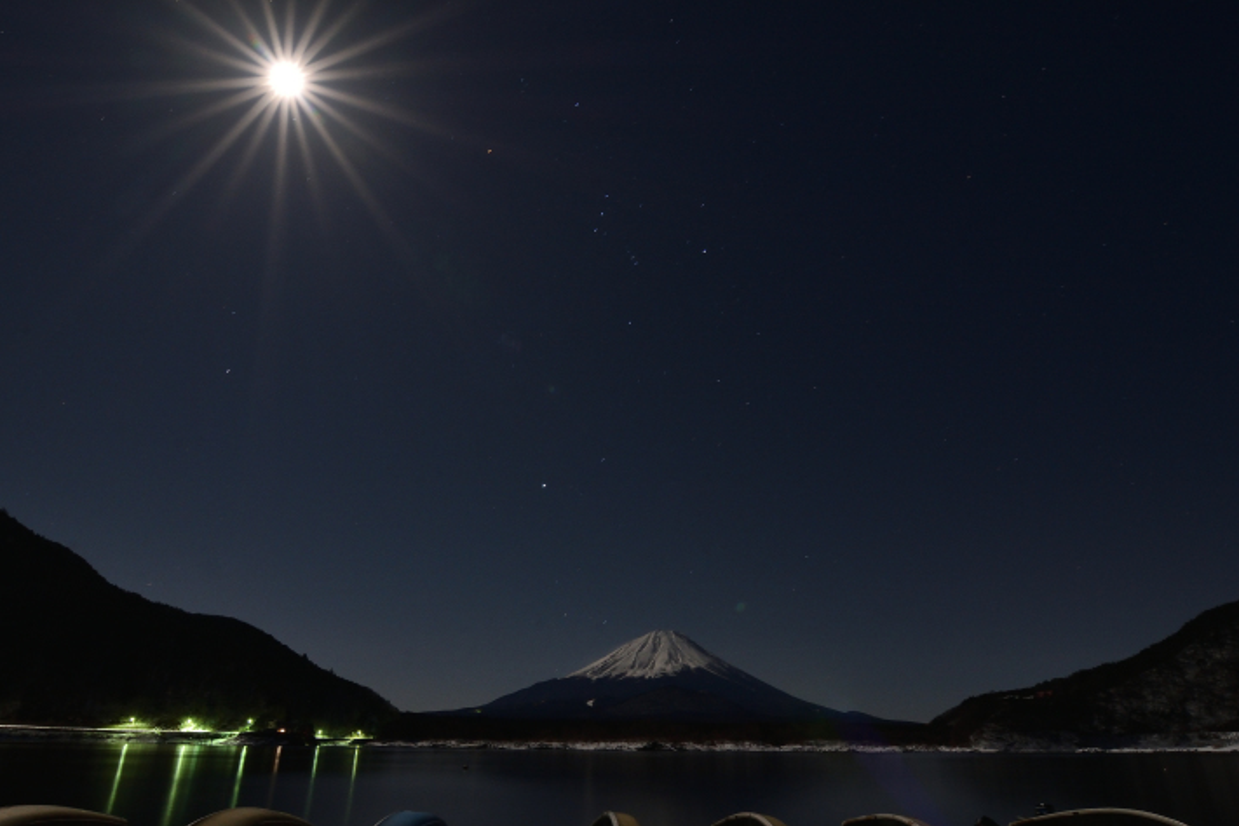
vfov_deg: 65.6
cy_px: 457
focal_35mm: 19
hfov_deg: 88.2
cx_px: 612
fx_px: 639
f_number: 13
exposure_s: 41.4
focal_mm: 11
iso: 400
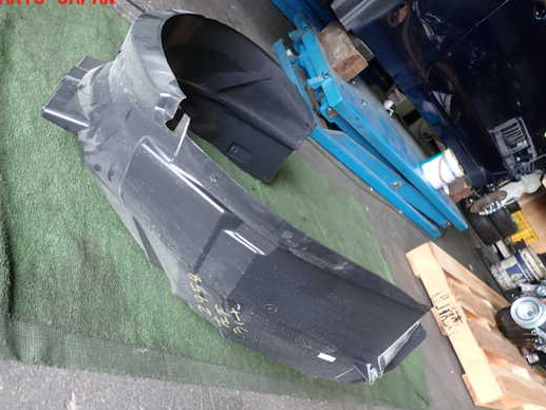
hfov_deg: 61.5
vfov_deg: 48.2
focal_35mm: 29
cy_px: 222
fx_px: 458
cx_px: 240
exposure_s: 1/60
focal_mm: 4.5
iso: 125
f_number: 2
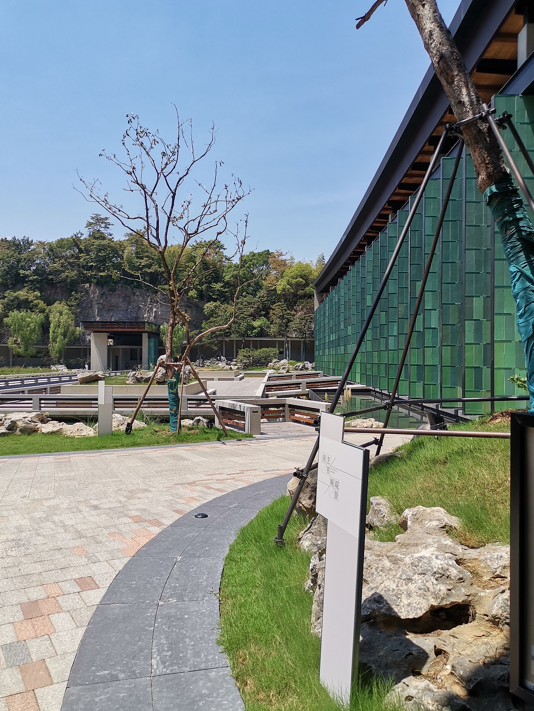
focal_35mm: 27
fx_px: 555
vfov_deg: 65.3
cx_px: 275
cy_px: 355
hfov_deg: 51.3
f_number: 1.8
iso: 50
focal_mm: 4.75
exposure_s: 1/1901
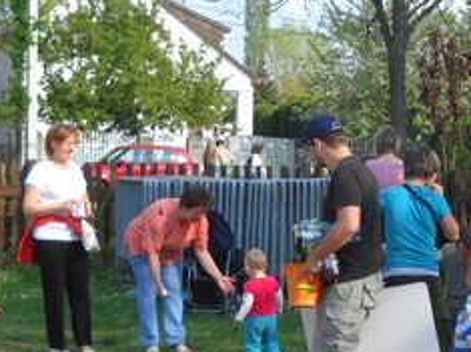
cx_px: 365
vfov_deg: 15.4
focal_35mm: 96
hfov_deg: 20.3
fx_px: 1306
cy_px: 199
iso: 64
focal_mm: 6.72
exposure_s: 1/141
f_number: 5.5
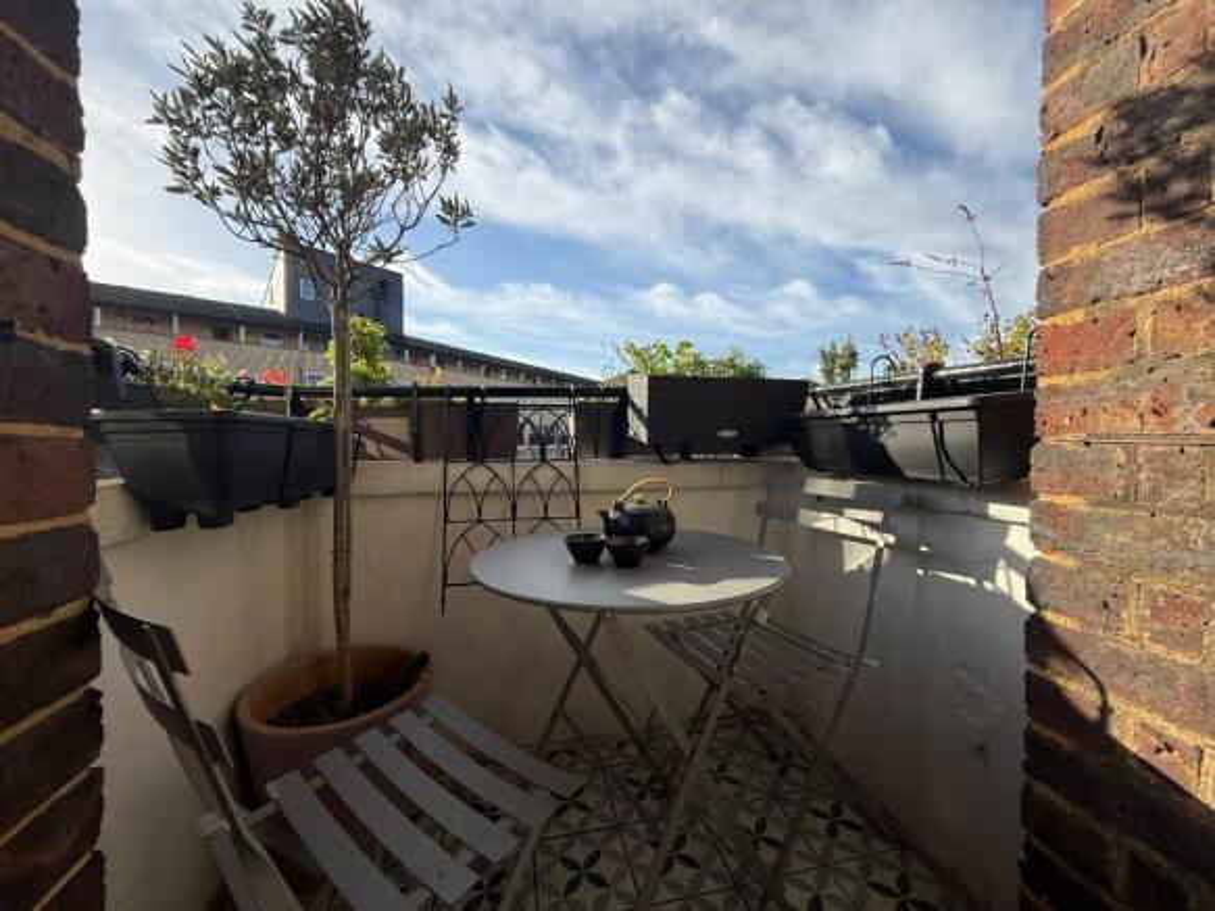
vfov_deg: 85.7
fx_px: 491
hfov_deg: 102.1
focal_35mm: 14
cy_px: 456
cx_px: 608
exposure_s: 1/1235
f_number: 2.2
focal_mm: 2.22
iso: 50
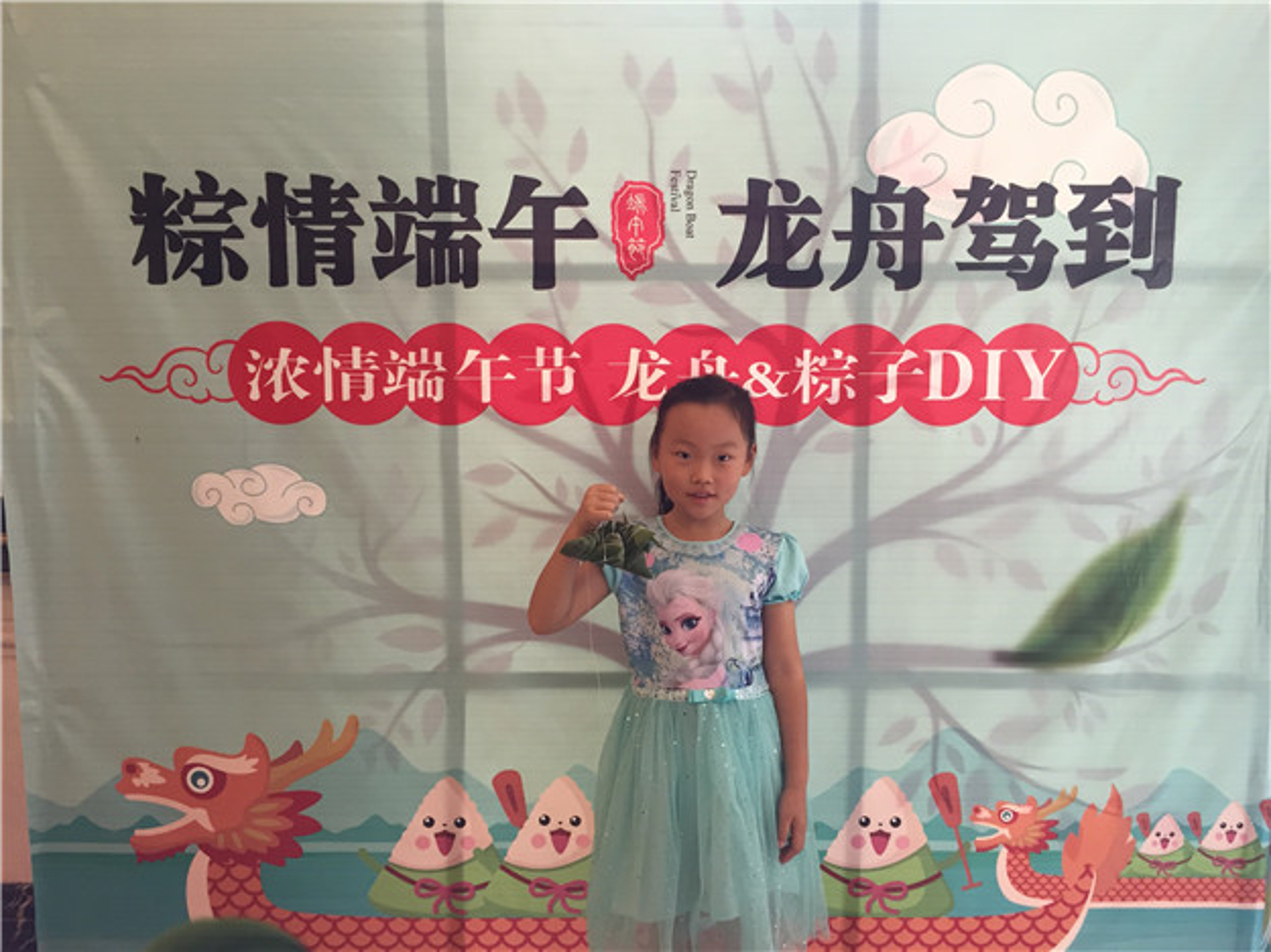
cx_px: 636
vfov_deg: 48.2
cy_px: 476
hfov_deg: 61.7
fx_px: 1064
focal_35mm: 29
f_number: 2.2
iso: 100
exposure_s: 1/33
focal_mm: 4.15
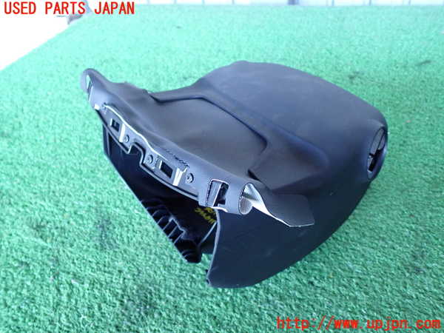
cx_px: 222
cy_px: 166
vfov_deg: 46.8
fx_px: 385
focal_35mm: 30
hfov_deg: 60.0
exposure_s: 1/30
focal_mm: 5.4
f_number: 2.3
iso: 320
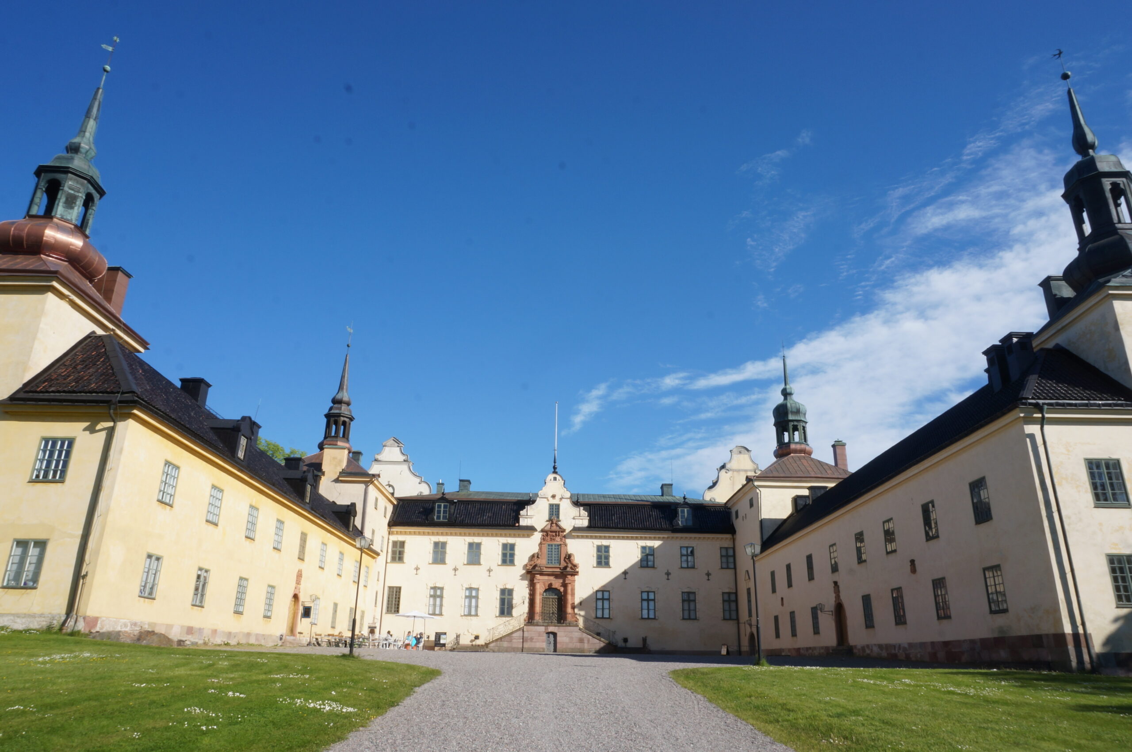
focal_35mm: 24
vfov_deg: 53.0
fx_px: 754
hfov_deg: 73.8
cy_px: 376
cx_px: 566
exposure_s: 1/30
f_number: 22
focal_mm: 16
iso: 100
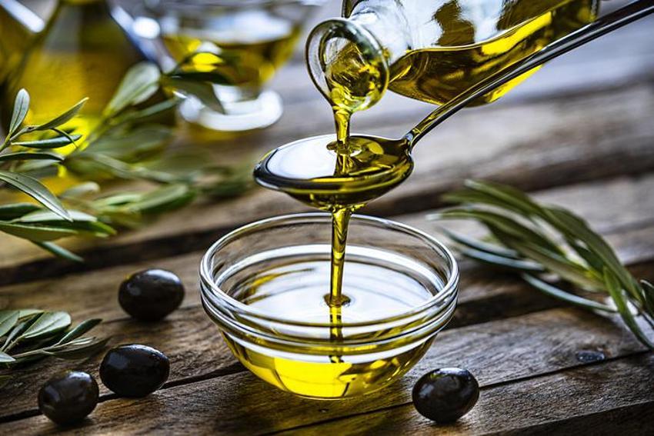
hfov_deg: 22.6
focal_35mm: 90
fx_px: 1635
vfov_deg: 15.2
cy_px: 218
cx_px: 327
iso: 400
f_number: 4
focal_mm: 90
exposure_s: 1/8
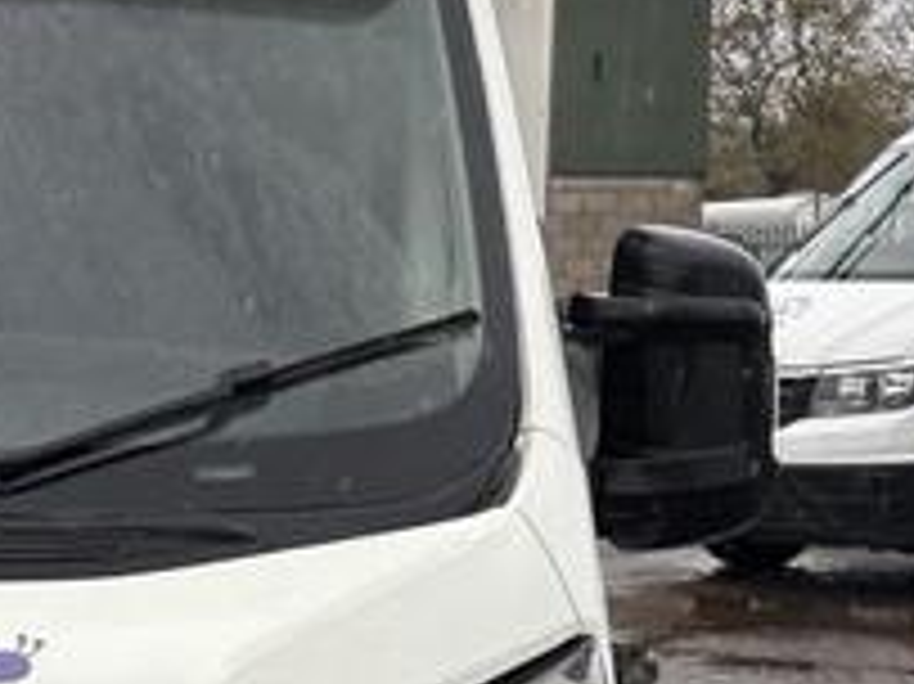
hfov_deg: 16.6
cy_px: 477
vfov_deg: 12.8
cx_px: -104
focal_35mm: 115
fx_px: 3035
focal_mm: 5.96
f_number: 1.6
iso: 40
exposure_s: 1/194
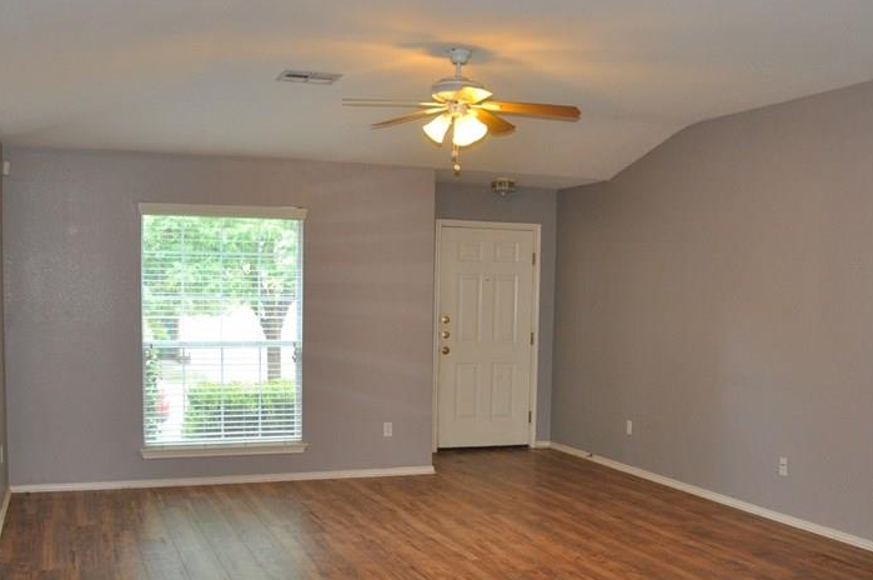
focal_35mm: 42
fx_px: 1017
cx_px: 512
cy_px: 374
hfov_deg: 46.3
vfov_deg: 31.6
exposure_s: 1/80
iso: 800
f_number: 3.5
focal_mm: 18
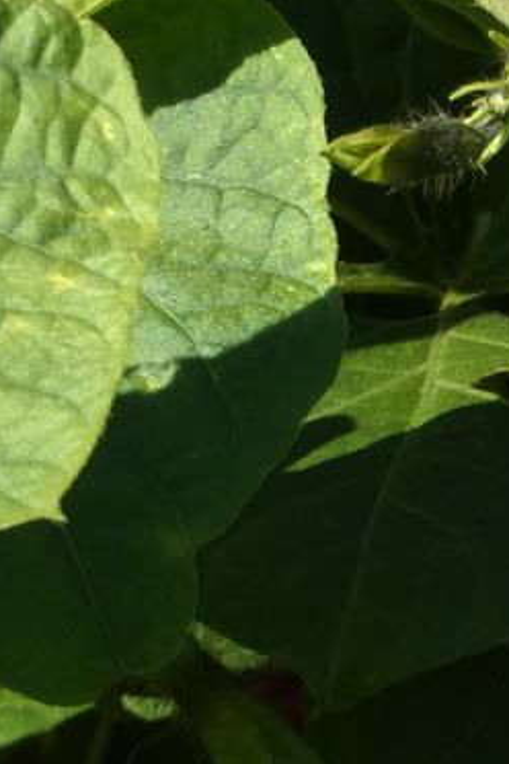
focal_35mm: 979
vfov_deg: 2.1
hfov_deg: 1.4
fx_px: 20761
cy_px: 731
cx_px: 1383
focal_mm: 44.8
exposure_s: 1/400
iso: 80
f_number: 5.5
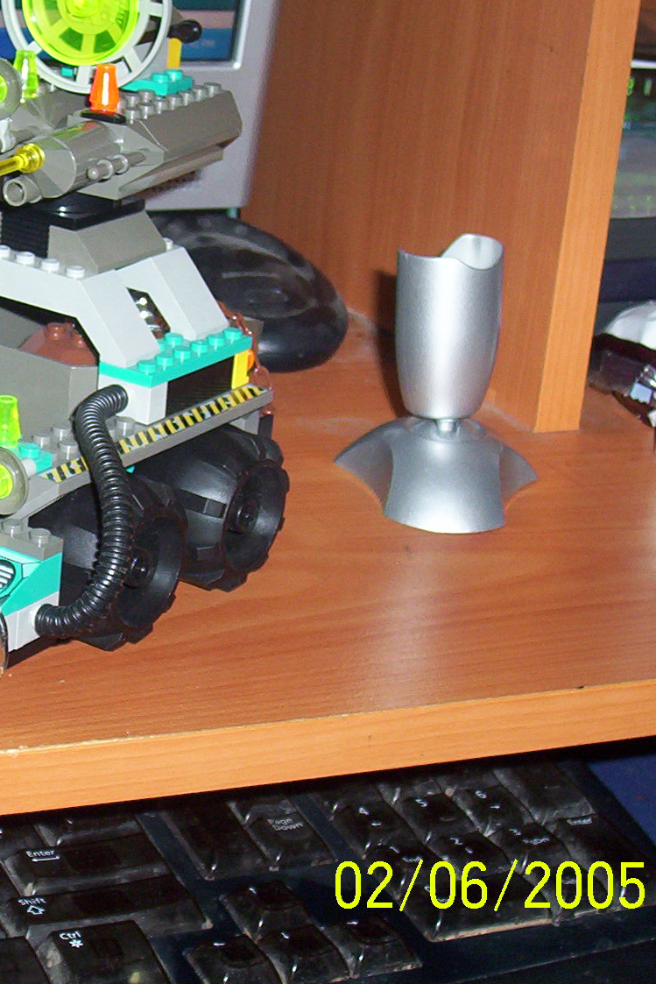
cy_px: 479
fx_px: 2732
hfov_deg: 13.5
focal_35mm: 100
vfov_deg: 20.4
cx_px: 4
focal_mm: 8.74
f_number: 3.26
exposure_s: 1/80.5
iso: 140
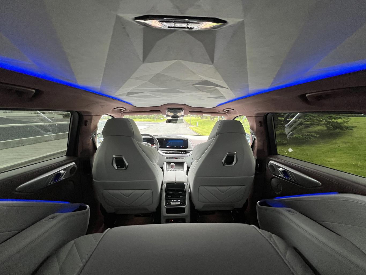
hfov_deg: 106.2
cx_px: 183
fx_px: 137
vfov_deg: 89.9
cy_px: 138
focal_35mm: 13
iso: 100
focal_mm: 1.57
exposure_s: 1/99
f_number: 1.8
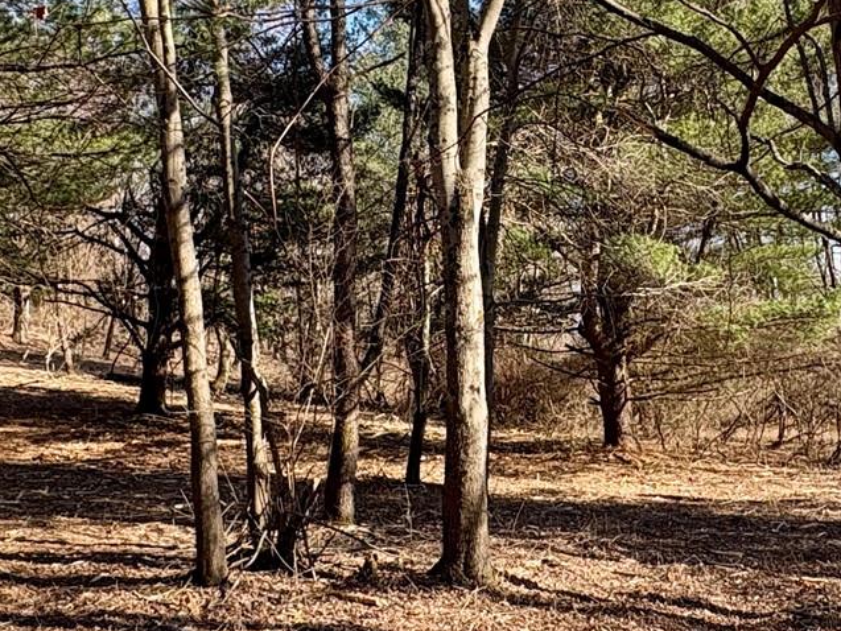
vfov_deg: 32.2
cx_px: 483
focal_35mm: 45
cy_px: 285
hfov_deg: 42.0
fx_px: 1093
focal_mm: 2.22
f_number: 2.2
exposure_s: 1/341
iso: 40
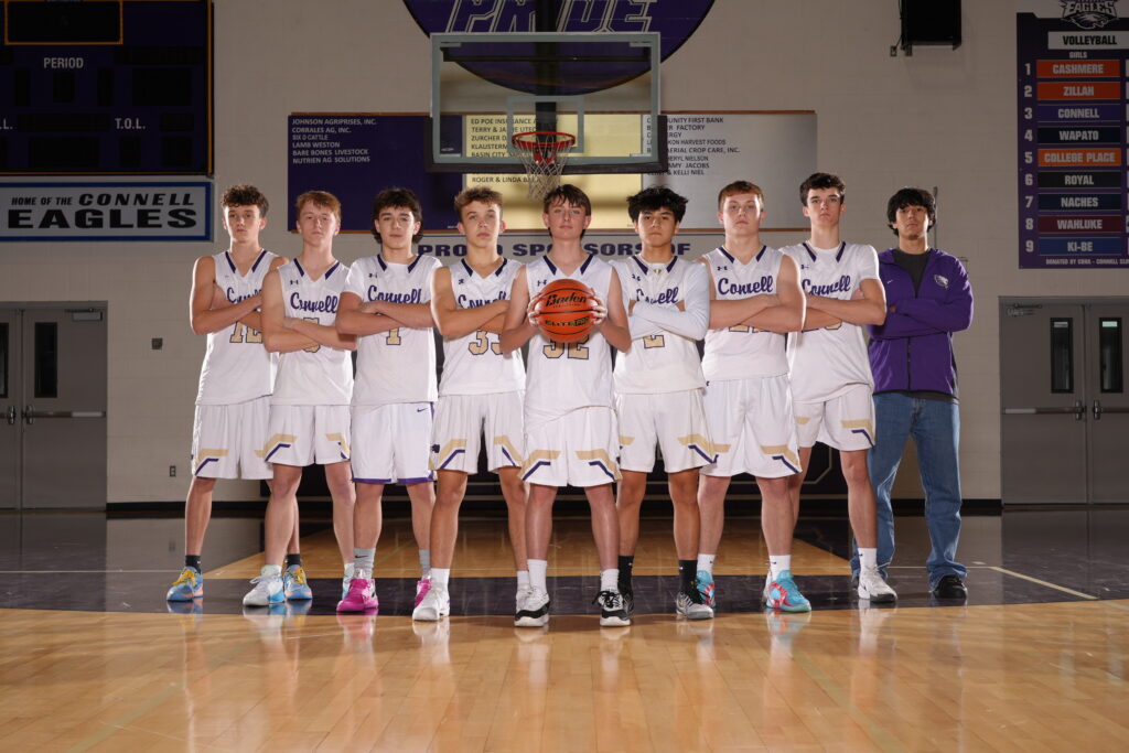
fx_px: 1600
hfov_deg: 38.9
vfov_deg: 26.5
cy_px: 376
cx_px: 564
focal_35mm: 51
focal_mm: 51
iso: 125
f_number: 8
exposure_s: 1/125
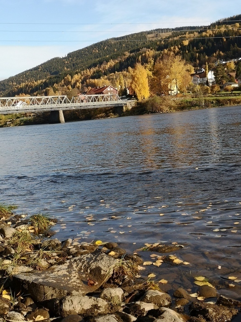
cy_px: 161
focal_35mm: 45
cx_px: 120
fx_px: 418
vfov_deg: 42.1
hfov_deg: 32.2
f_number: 1.8
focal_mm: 3.95
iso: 50
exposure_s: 1/1592
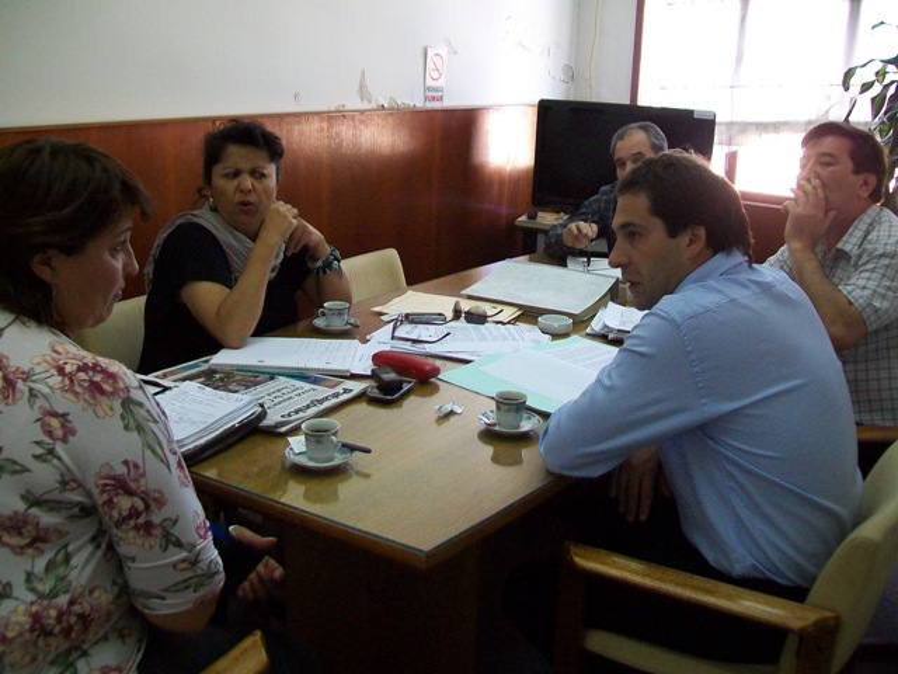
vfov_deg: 39.7
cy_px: 337
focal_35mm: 36
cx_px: 449
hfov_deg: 51.4
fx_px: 934
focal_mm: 6
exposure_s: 1/40
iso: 160
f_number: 2.7
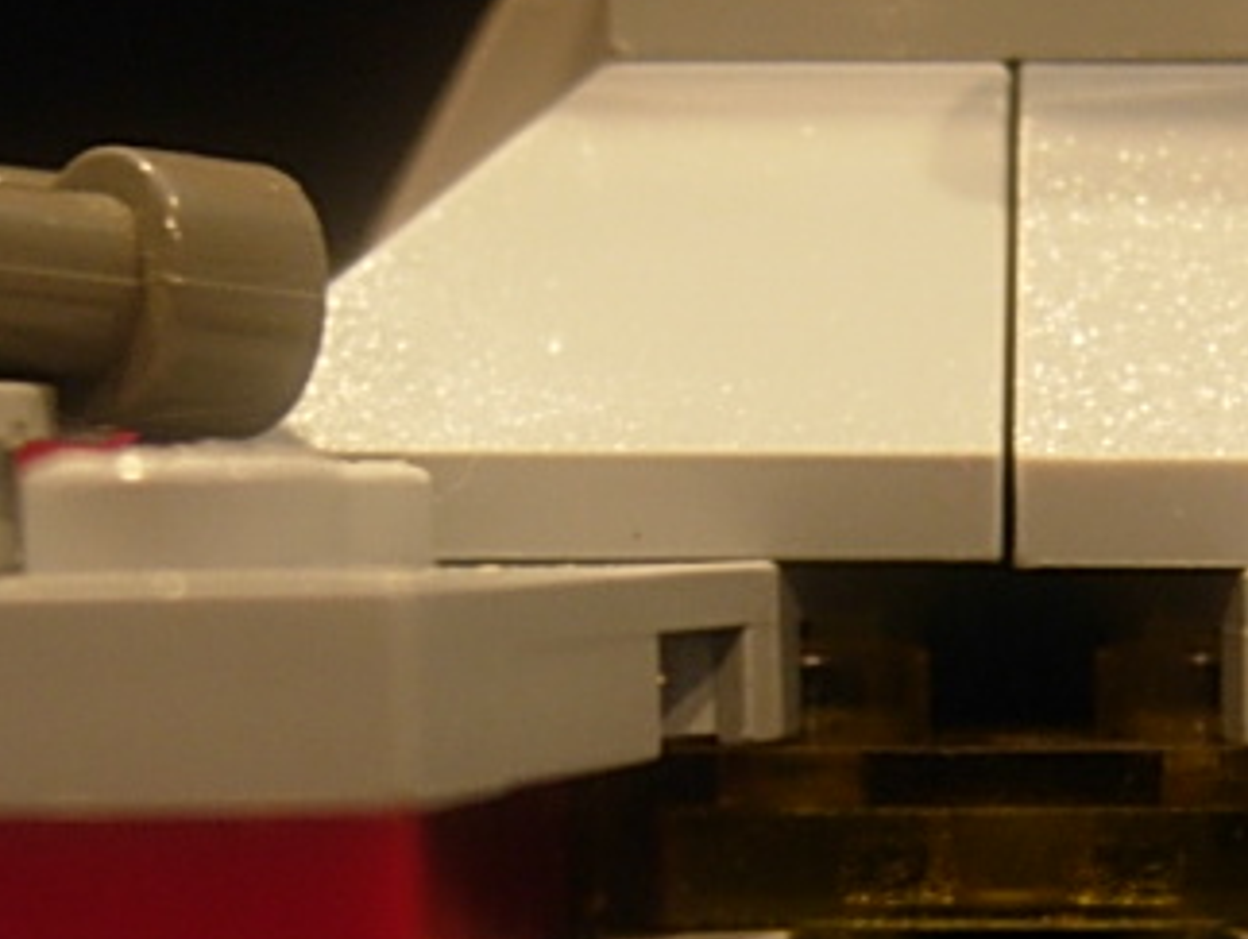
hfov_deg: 17.1
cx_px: 1016
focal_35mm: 114
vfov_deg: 12.9
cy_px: 904
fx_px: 4115
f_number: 2.7
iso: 91
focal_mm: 7.5
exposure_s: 1/4
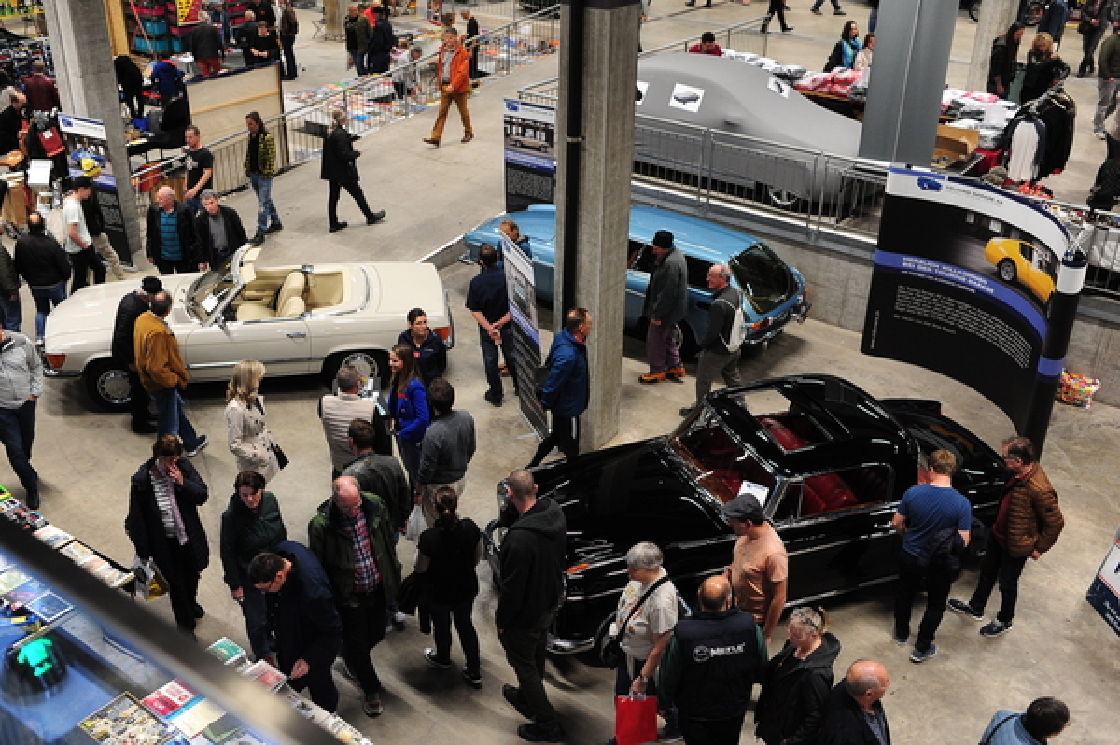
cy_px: 372
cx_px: 560
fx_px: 1088
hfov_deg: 54.5
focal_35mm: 35
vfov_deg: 37.8
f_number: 4
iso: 1600
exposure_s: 1/80
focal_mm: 35
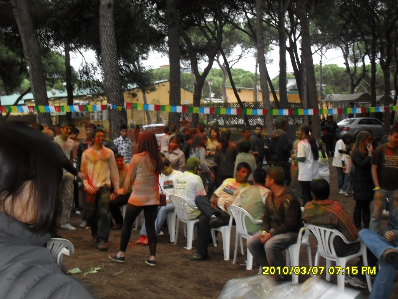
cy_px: 150
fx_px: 563
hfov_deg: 38.9
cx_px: 199
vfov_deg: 29.7
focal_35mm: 49
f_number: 3.9
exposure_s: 1/45
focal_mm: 8.7
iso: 160
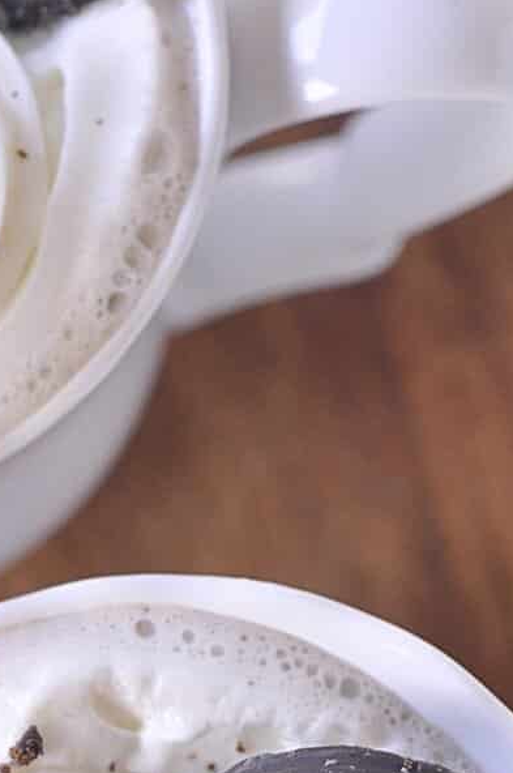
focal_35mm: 229
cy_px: 967
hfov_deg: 6.0
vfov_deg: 8.9
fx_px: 4909
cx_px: 37
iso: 400
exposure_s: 1/100
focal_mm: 50
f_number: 4
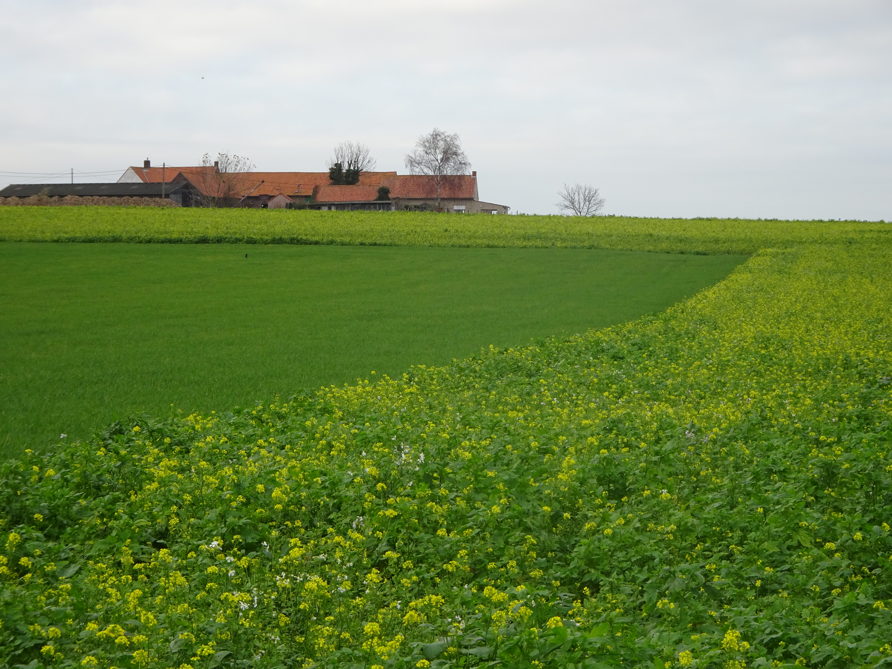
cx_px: 446
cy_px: 334
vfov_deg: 12.0
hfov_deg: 16.0
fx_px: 3170
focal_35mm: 123
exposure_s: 1/125
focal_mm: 20.96
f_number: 5.6
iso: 100
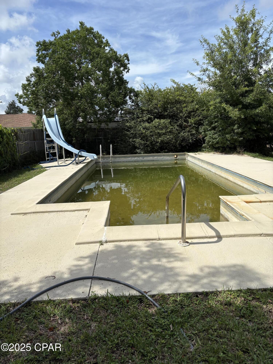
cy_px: 182
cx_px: 136
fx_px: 273
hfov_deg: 53.1
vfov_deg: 67.3
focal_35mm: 26
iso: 50
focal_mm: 5.96
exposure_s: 1/4854
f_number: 1.6
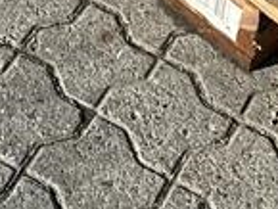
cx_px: -92
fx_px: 1471
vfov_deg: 7.0
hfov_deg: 10.5
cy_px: -491
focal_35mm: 183
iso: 50
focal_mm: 5.1
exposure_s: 1/3876
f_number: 1.6
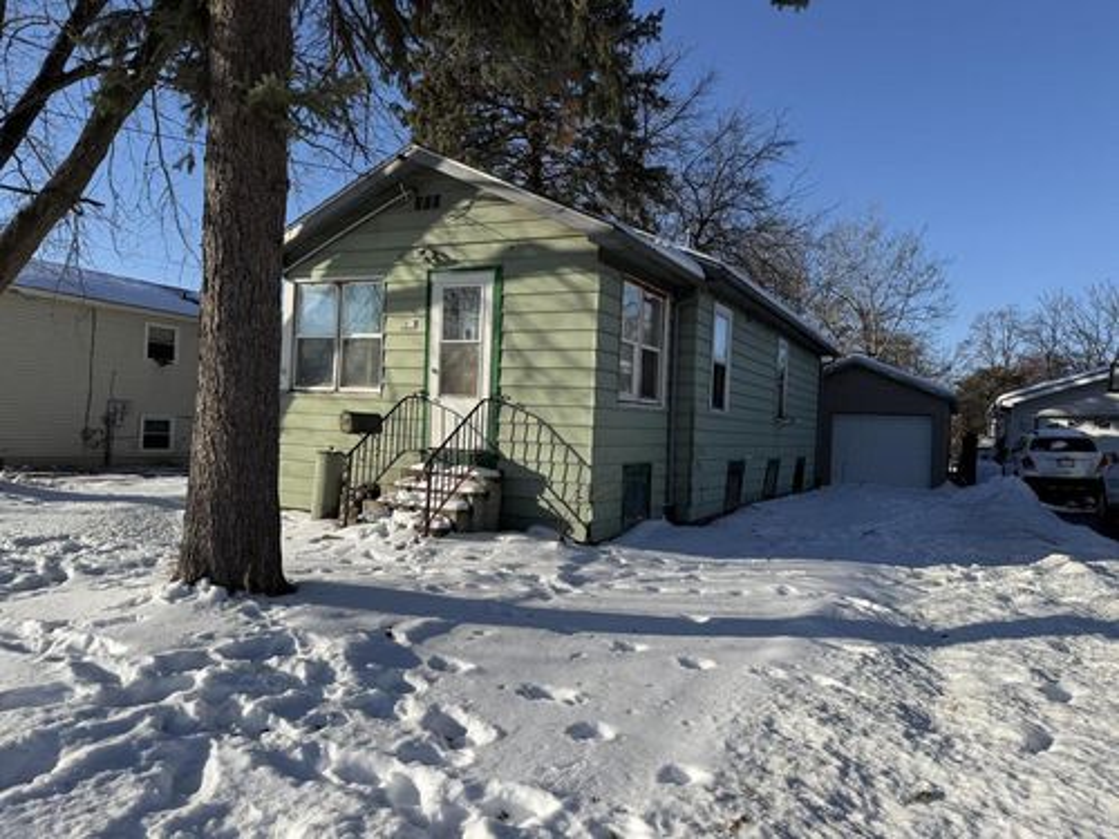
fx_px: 776
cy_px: 420
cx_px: 560
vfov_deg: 56.8
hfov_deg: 71.6
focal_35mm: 24
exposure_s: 1/6173
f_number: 1.78
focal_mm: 6.76
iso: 80
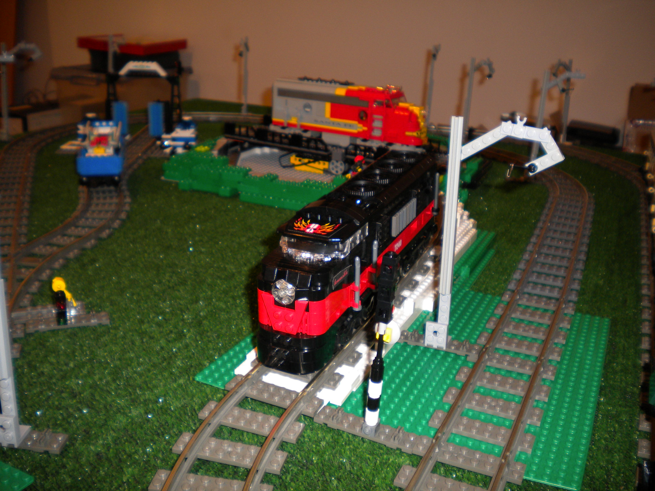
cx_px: 328
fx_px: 662
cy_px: 246
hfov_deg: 52.6
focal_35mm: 35
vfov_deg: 40.7
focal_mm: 6.3
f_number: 3.1
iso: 100
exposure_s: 1/30
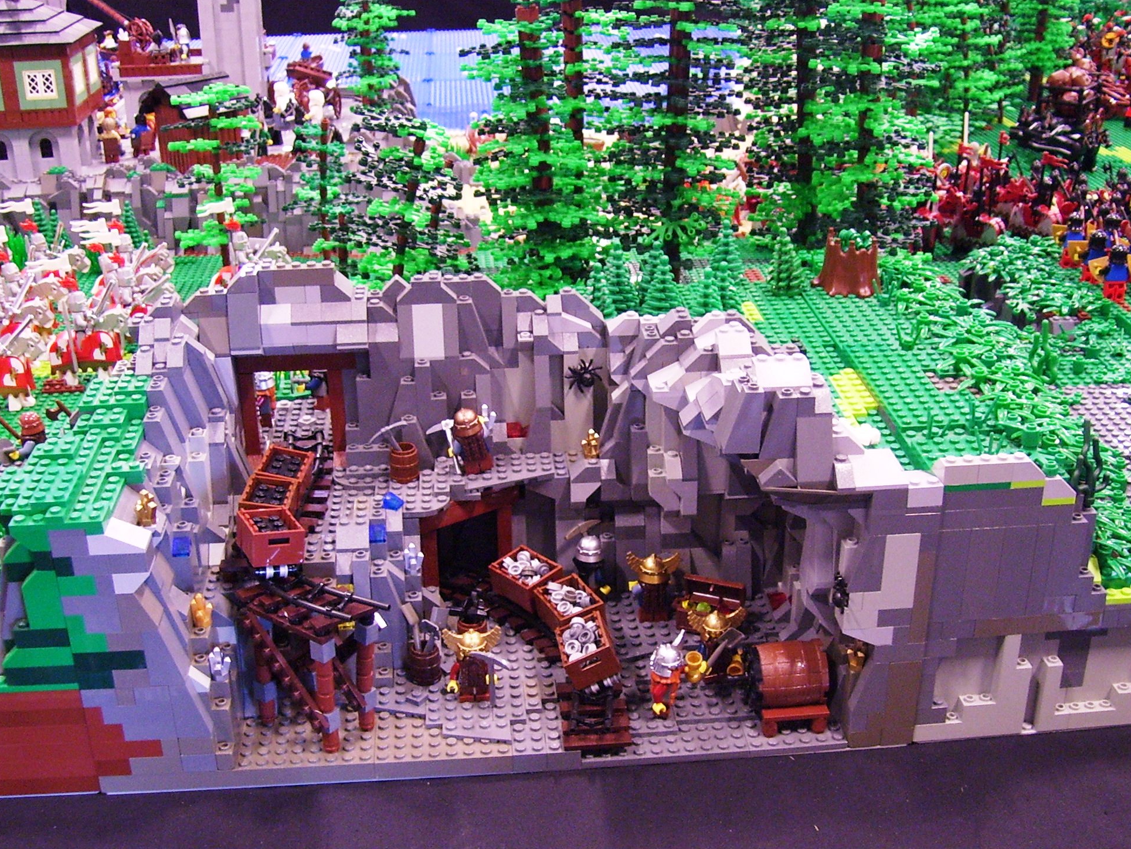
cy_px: 506
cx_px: 579
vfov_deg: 33.5
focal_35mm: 43
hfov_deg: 43.8
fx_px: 1405
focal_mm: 6
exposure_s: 1/8
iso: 160
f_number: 2.7
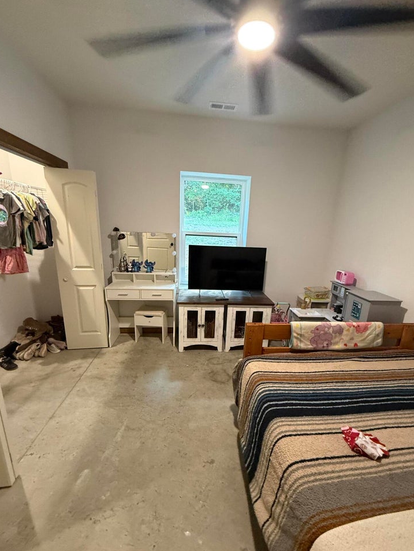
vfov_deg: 98.1
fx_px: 239
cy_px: 290
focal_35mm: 15
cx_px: 216
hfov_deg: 81.7
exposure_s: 1/60
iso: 500
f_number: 2.2
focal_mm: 2.22
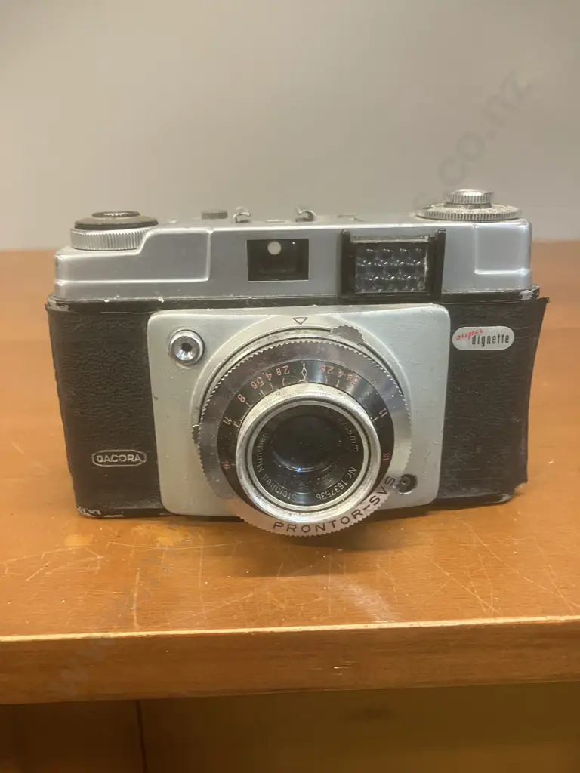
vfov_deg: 63.4
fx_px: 626
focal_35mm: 28
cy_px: 386
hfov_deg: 49.7
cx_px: 290
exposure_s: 1/50
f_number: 1.8
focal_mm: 3.99
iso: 320
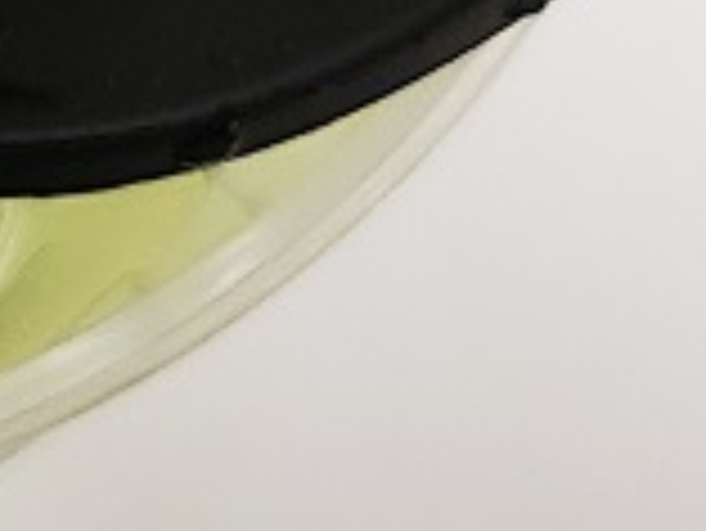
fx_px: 4062
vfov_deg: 7.2
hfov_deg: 8.7
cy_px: -576
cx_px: -1169
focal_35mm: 199
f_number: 2.4
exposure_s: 1/60
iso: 125
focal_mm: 4.3
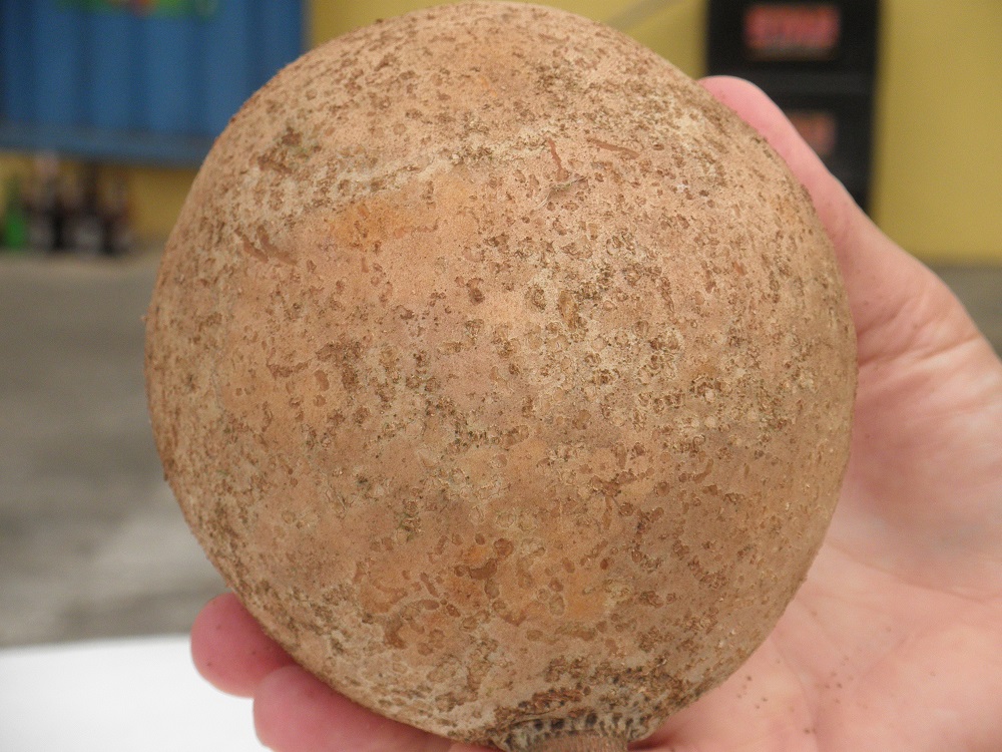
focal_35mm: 92
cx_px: 501
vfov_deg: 16.1
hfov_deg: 21.3
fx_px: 2663
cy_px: 376
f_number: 4.2
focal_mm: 16.3
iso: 160
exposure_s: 1/125
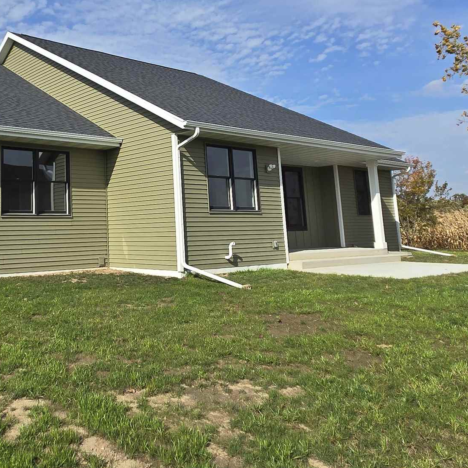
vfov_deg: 50.2
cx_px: 90
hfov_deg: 48.1
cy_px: 154
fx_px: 489
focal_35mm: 32
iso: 50
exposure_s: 1/3372
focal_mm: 2.2
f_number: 2.2
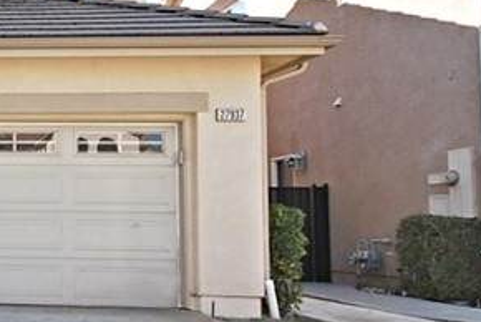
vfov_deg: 25.6
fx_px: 709
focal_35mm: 53
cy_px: 177
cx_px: -176
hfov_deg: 28.9
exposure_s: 1/160
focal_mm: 10
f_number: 6.3
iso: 100
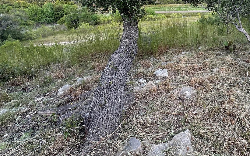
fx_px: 157
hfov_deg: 72.5
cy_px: 22
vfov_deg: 48.6
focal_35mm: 23
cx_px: 183
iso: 40
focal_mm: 2.22
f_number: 2.2
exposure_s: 1/164
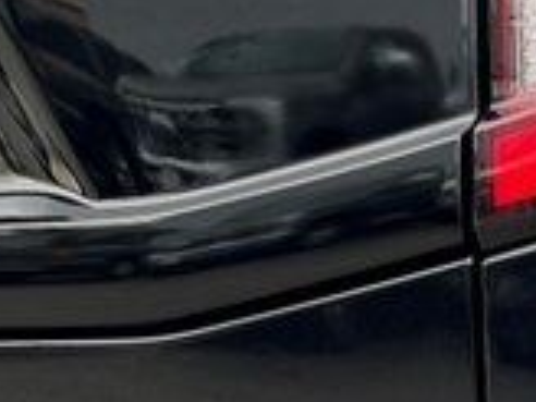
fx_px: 2896
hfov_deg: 10.5
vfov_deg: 7.9
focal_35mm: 187
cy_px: 281
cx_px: 0
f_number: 1.78
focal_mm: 6.76
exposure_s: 1/450
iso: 80
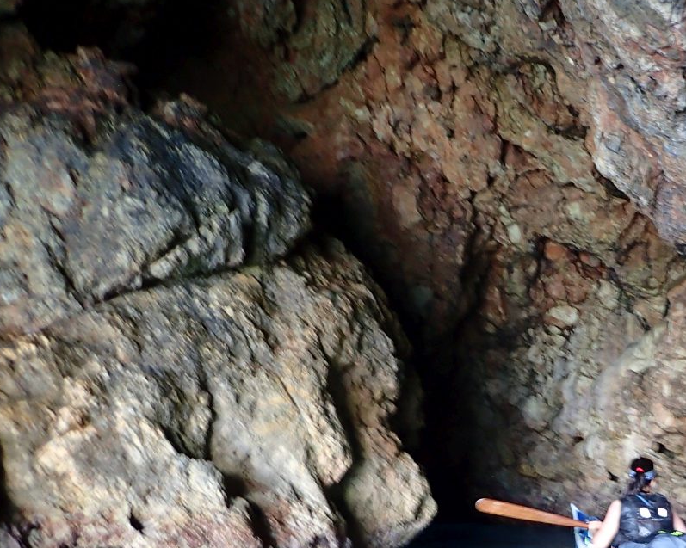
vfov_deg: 29.5
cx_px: 593
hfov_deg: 36.1
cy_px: 493
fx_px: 994
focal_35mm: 49
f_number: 2
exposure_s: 1/20
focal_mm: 4.5
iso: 200
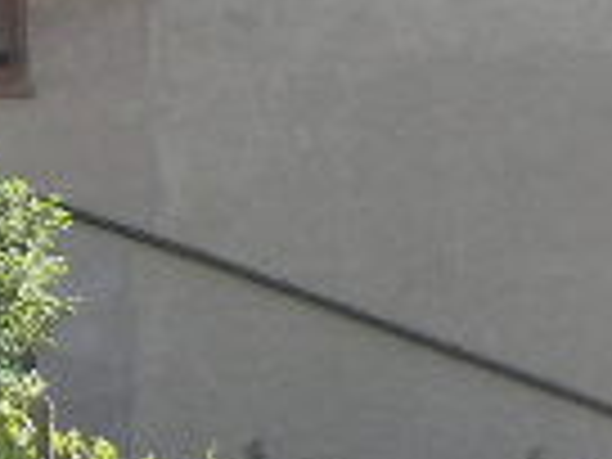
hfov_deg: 7.4
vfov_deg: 5.6
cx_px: -360
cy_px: 63
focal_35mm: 263
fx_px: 4650
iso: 80
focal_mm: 6.2
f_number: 3.8
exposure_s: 1/400
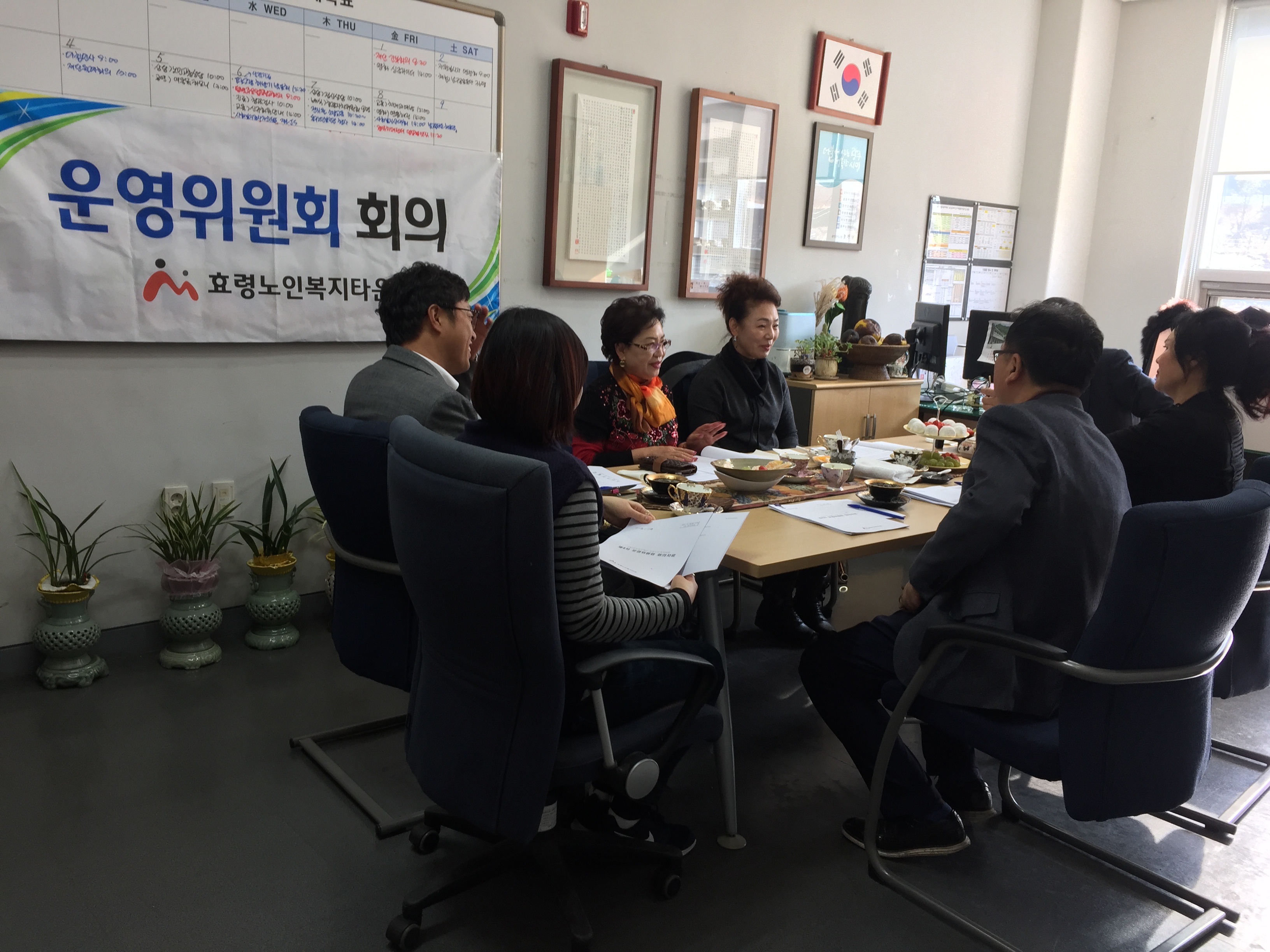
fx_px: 1064
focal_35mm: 29
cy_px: 476
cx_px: 635
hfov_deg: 61.7
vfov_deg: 48.2
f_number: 2.2
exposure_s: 1/40
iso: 40
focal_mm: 4.15
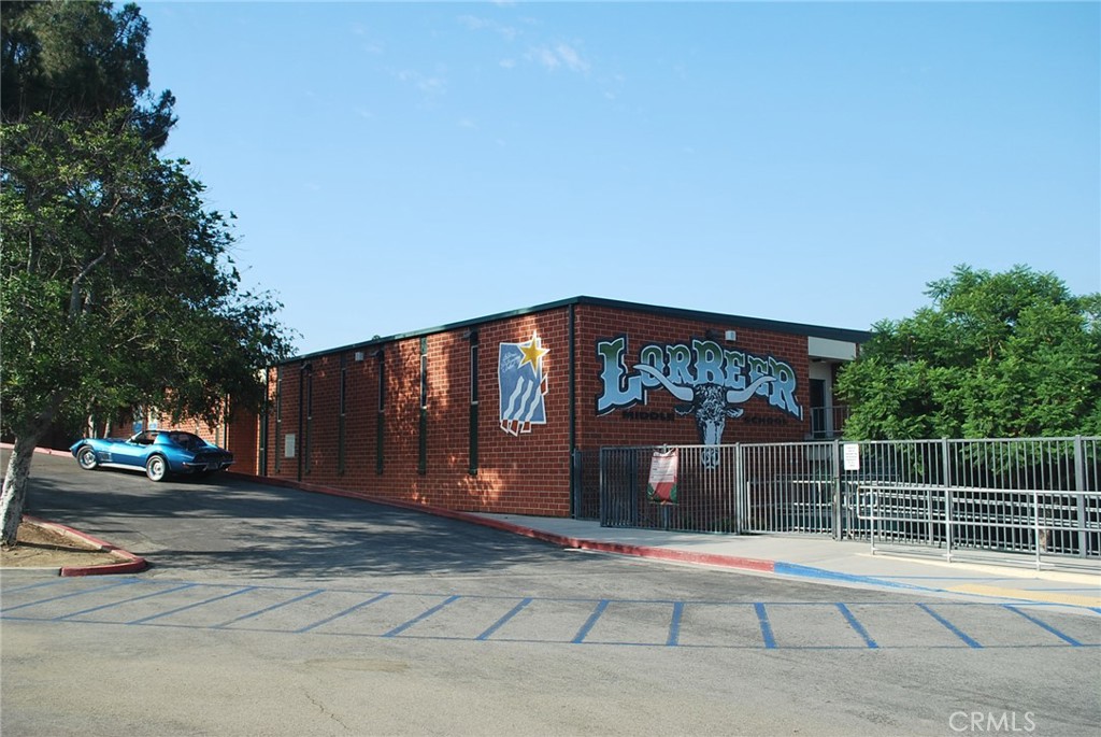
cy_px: 368
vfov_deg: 43.7
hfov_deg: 61.9
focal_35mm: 30
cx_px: 550
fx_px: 918
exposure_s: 1/125
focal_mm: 20
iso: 100
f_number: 5.6
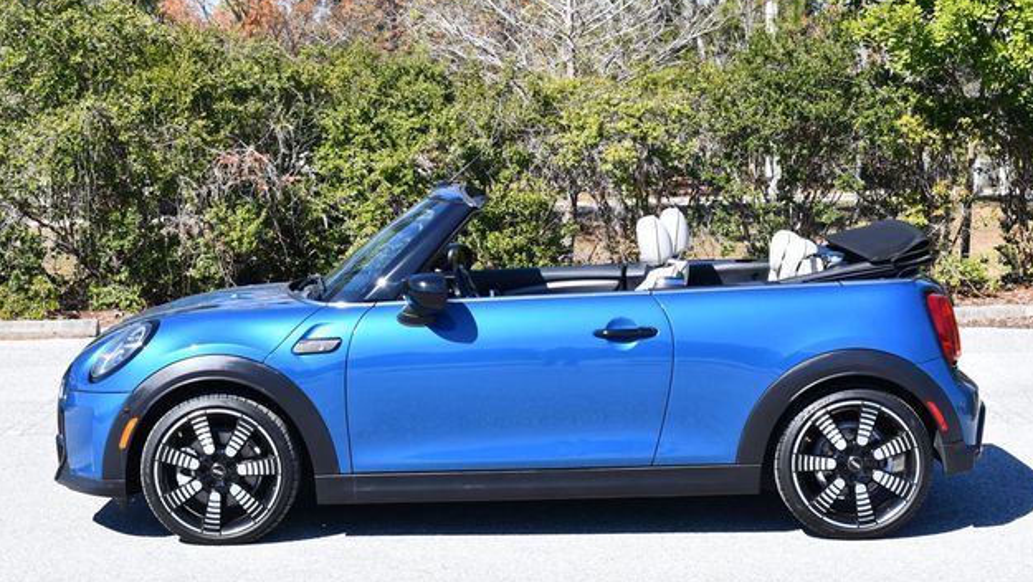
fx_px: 2000
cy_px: 253
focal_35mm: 73
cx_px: 516
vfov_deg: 16.5
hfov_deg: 29.0
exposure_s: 1/250
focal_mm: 34
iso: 200
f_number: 8
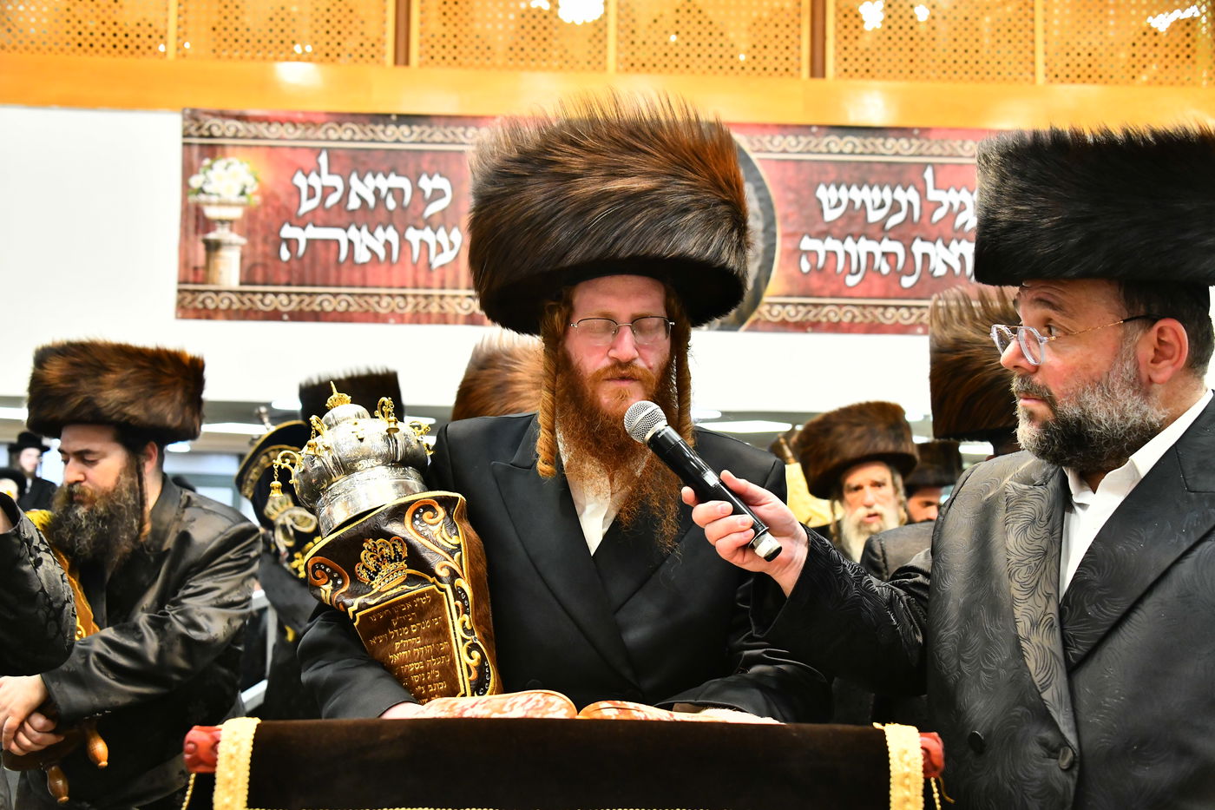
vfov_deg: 35.0
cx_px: 608
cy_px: 405
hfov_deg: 50.7
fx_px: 1282
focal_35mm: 38
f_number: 5
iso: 3200
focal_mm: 38
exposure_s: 1/100
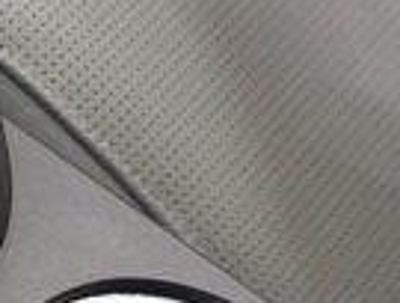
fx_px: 2016
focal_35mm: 174
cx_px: -548
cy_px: 354
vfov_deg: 8.5
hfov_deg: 10.0
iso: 250
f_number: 1.7
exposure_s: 1/60
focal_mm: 6.3
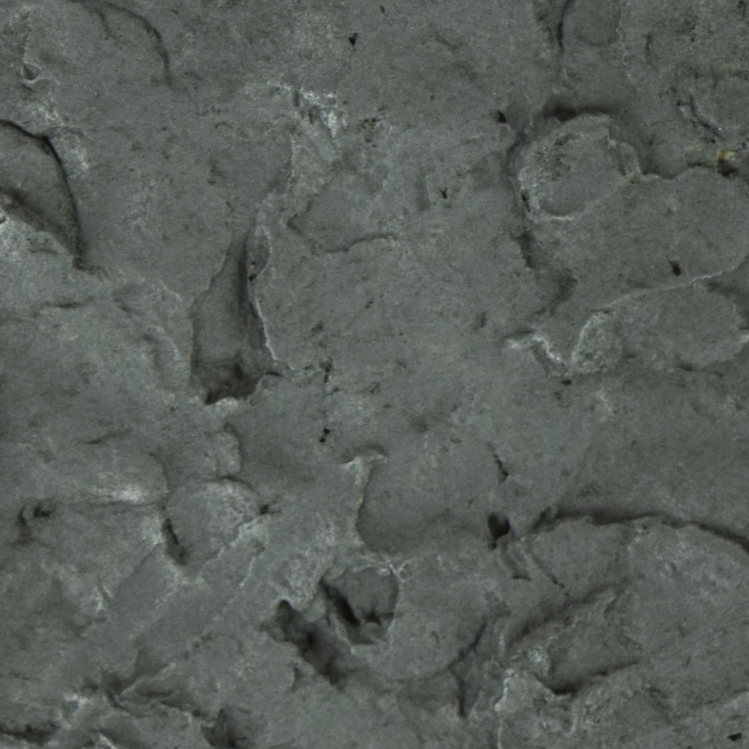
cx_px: -154
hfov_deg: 7.7
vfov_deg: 7.7
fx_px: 5532
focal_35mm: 226
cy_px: 77
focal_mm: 48
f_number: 5.6
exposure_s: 1/125
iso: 800
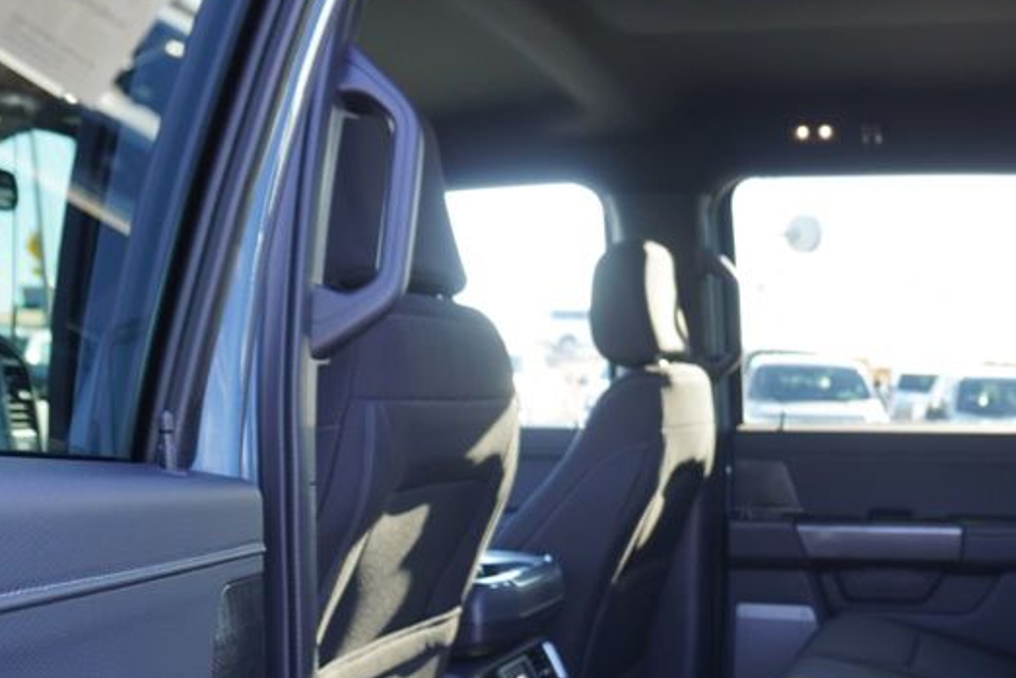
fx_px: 1327
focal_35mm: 47
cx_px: 736
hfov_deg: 40.9
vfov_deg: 27.7
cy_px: 606
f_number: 4
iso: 160
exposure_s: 1/60
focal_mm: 16
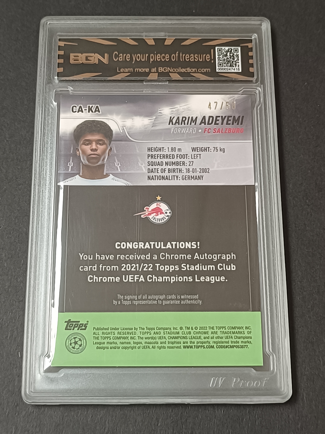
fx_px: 701
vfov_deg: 34.3
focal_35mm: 56
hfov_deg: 26.1
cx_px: 162
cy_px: 217
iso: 814
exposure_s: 1/33.3
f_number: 1.9
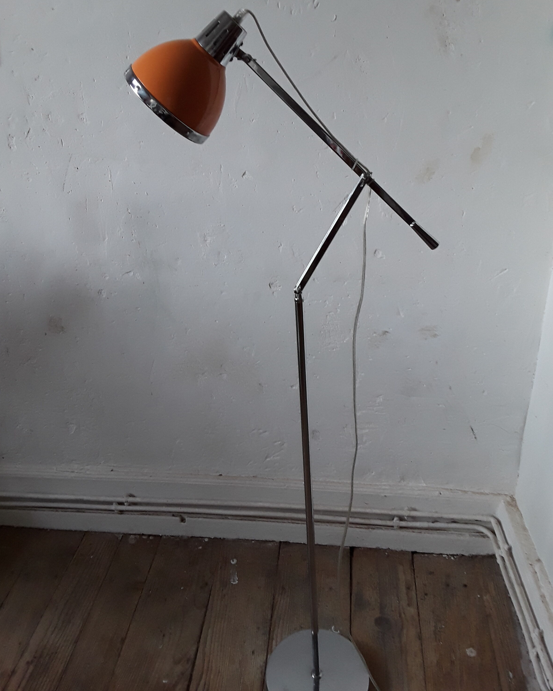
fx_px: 593
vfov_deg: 60.3
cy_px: 312
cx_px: 271
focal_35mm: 29
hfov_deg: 50.0
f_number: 1.9
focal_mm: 2.91
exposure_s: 1/33
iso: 80
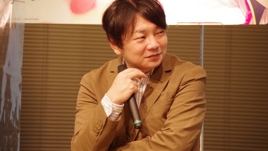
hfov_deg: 8.0
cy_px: 70
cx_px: 135
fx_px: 1912
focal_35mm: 269
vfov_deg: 4.5
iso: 3200
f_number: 4.5
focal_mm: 170
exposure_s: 1/250
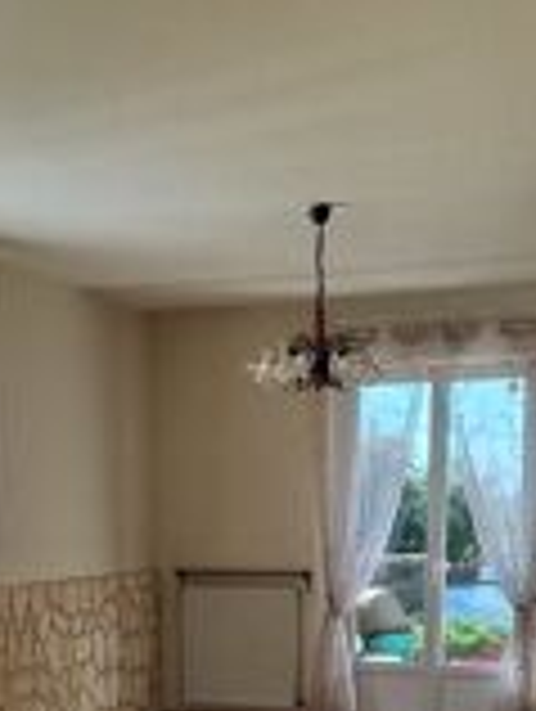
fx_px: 1277
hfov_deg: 23.5
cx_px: 140
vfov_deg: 29.7
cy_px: 659
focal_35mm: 62
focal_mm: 5.54
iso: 40
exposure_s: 1/336
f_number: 1.8
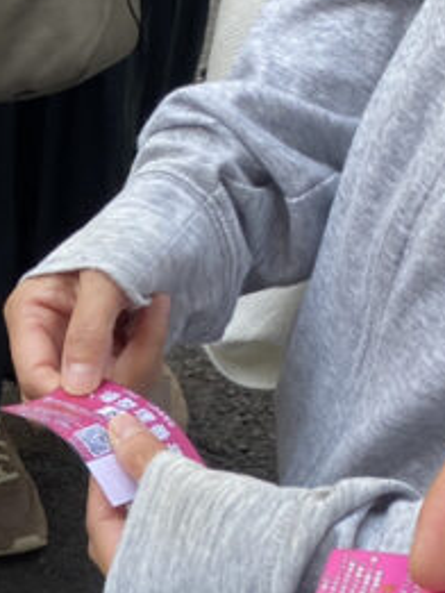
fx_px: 1747
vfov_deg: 19.2
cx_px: -411
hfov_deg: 12.9
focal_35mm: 102
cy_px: 400
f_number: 1.8
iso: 50
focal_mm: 4.25
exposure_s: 1/121
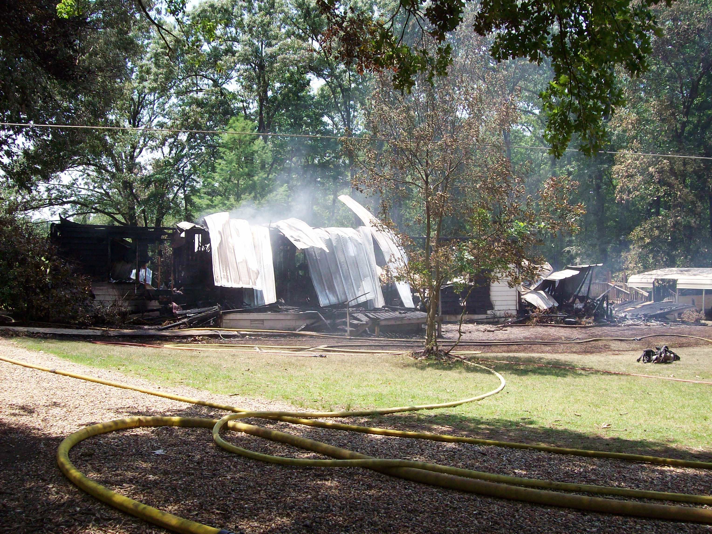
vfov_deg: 39.7
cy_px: 267
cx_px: 356
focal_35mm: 36
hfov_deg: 51.4
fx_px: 740
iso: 80
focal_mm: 6
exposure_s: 1/264
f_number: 4.8
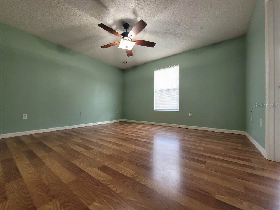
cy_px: 105
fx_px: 105
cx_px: 140
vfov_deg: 89.9
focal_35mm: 13
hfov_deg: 106.2
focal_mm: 1.74
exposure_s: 1/60
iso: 200
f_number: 2.2
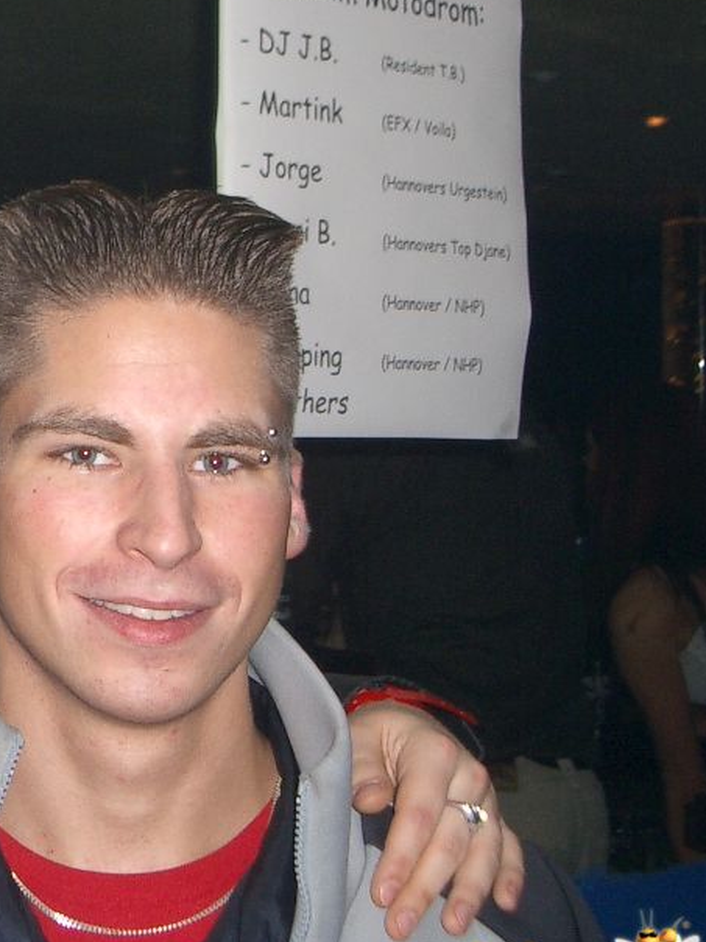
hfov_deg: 17.2
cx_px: -56
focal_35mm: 83
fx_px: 2259
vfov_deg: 23.6
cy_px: 400
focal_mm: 8.2
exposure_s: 1/40
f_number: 3.1
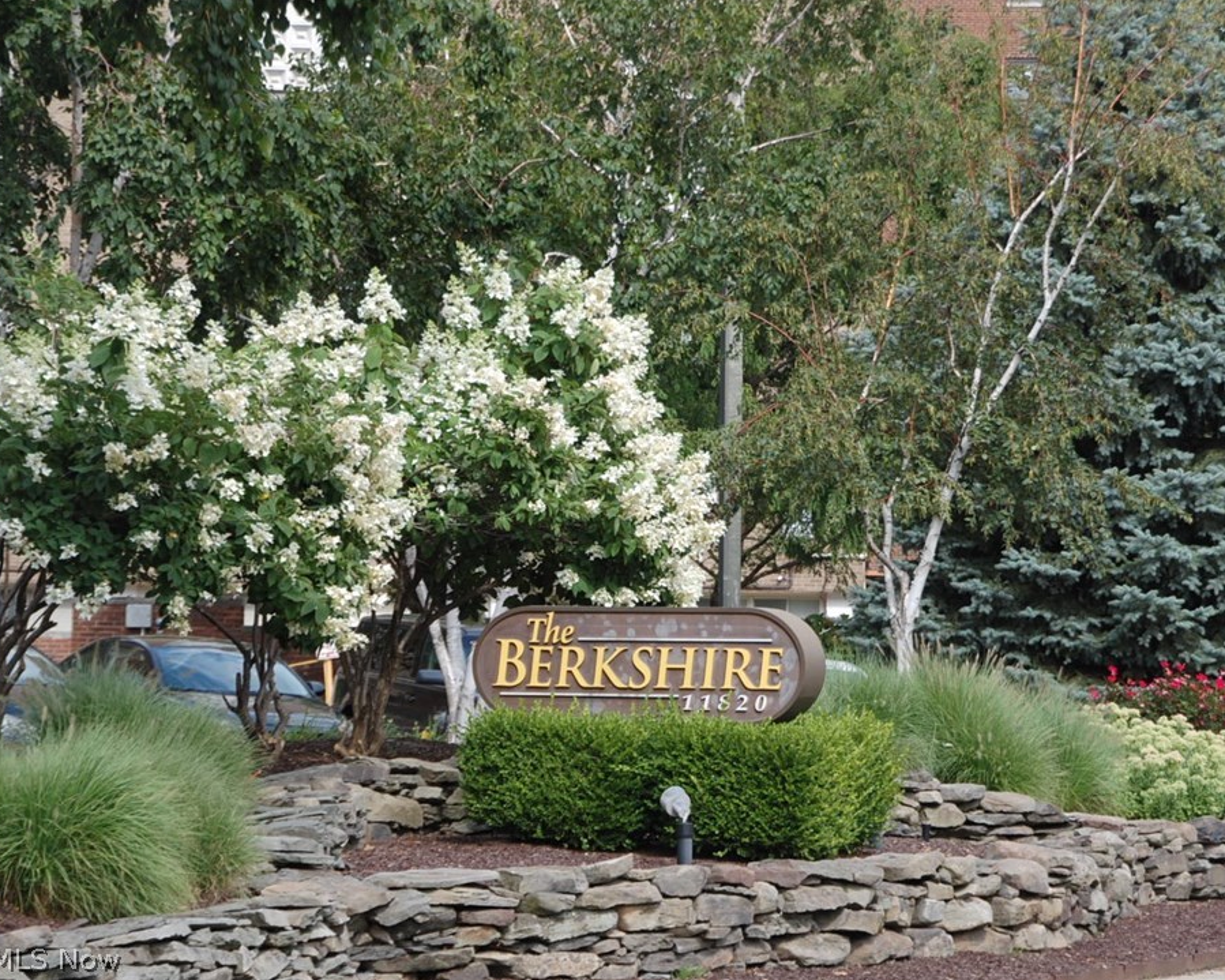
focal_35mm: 145
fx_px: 5241
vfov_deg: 10.7
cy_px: 489
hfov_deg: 13.3
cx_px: 723
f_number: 5.3
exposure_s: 1/500
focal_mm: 85
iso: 280
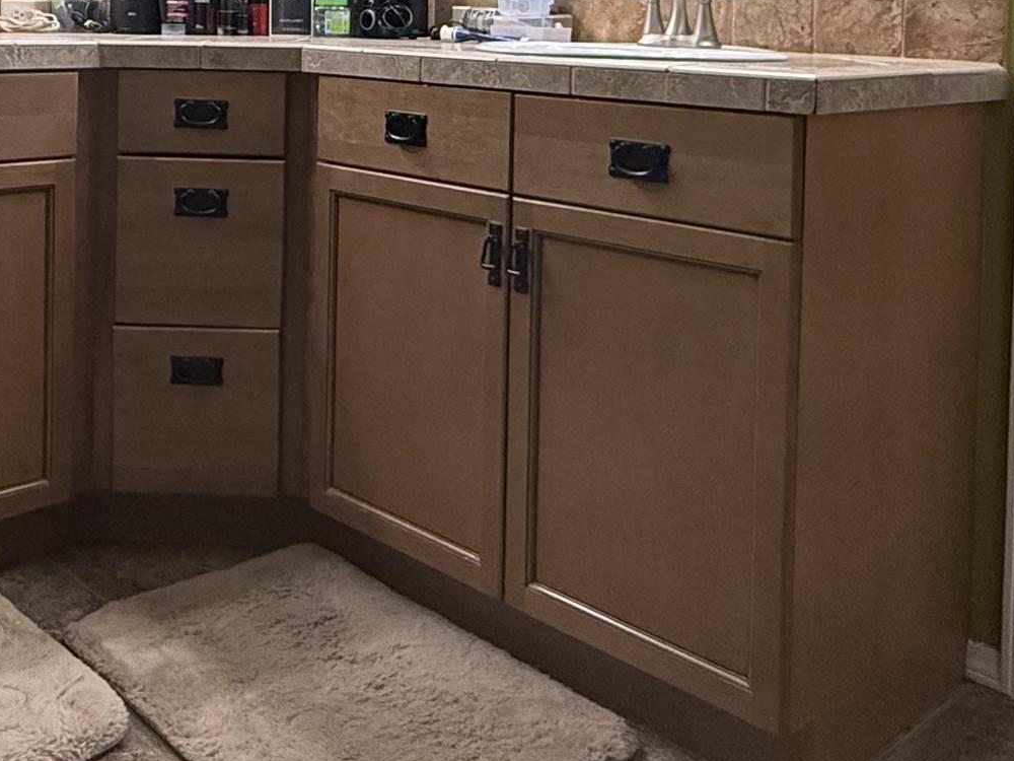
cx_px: 401
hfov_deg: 43.6
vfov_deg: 31.6
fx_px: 1260
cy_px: 43
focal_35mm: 43
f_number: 2.2
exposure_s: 1/120
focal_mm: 2.22
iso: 250
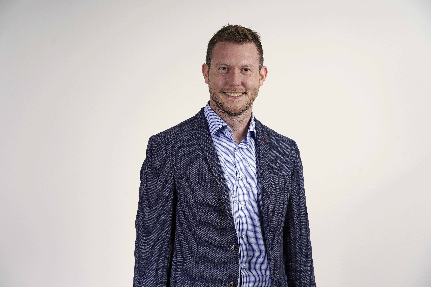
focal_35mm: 86
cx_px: 216
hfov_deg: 23.6
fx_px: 1030
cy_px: 144
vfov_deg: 15.9
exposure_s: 1/125
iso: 100
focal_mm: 86
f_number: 7.1
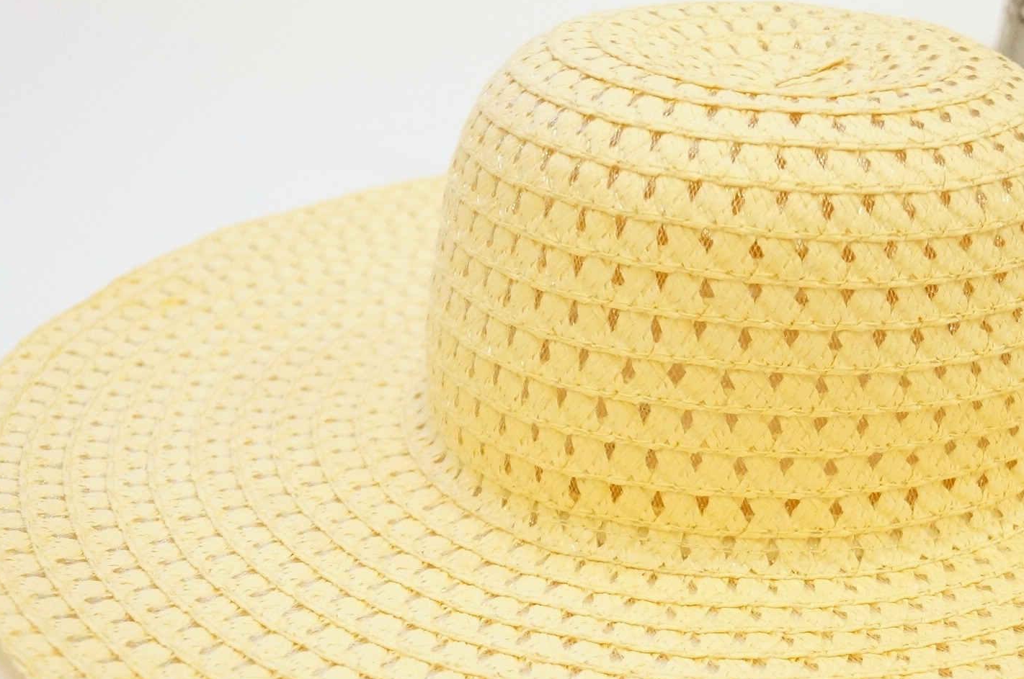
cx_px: 747
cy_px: 490
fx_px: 1761
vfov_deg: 21.7
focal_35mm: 62
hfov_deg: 31.9
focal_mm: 24
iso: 2000
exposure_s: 1/60
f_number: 4
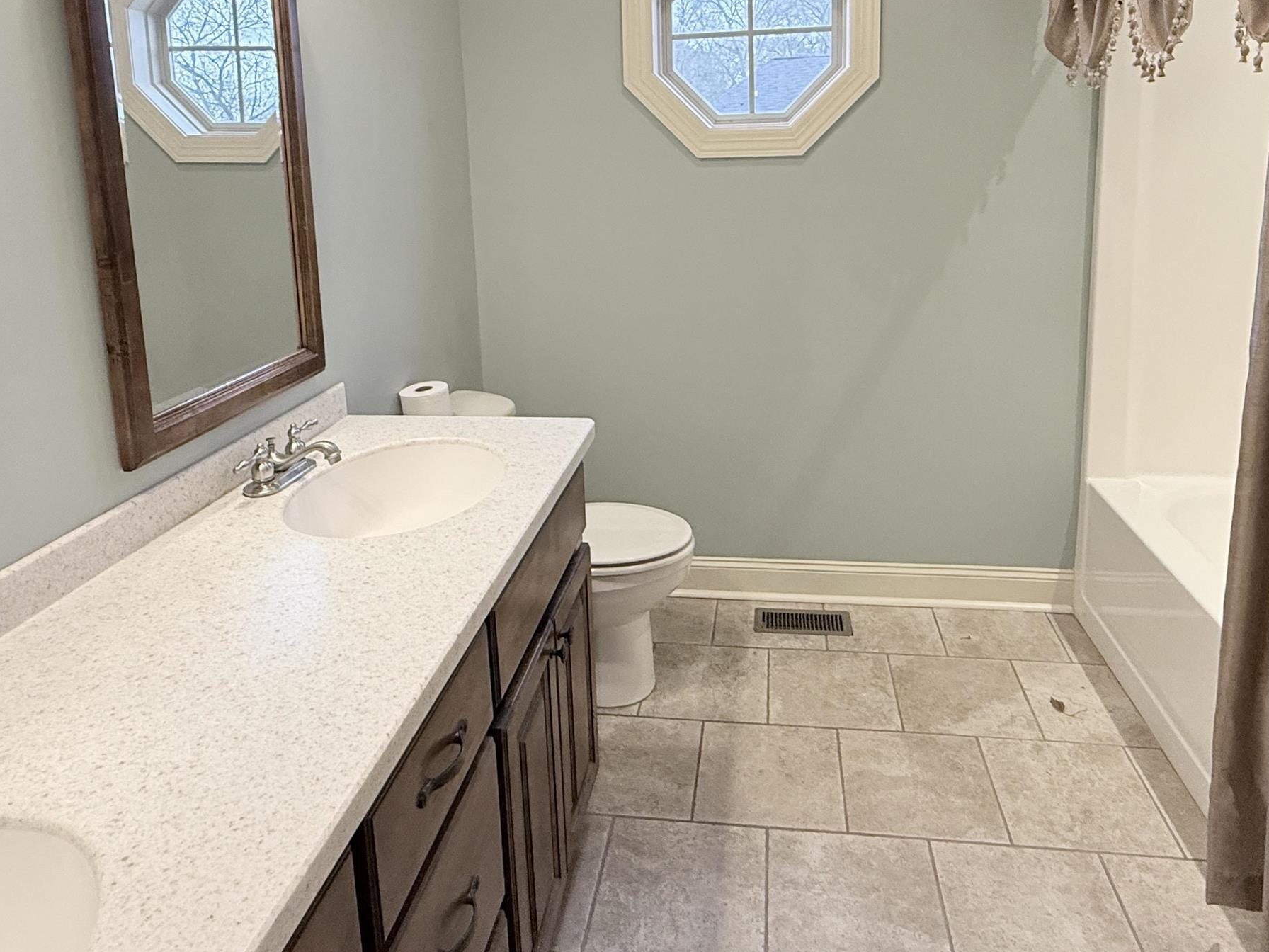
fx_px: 880
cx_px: 662
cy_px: 280
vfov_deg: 55.0
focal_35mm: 24
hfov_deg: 71.6
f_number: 2.2
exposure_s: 1/60
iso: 250
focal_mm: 2.22
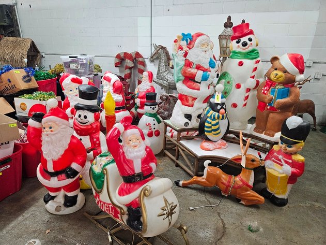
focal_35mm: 23
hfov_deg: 73.9
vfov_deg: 58.9
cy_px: 122
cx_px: 163
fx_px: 217
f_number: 1.8
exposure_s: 1/120
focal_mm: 5.4
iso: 500
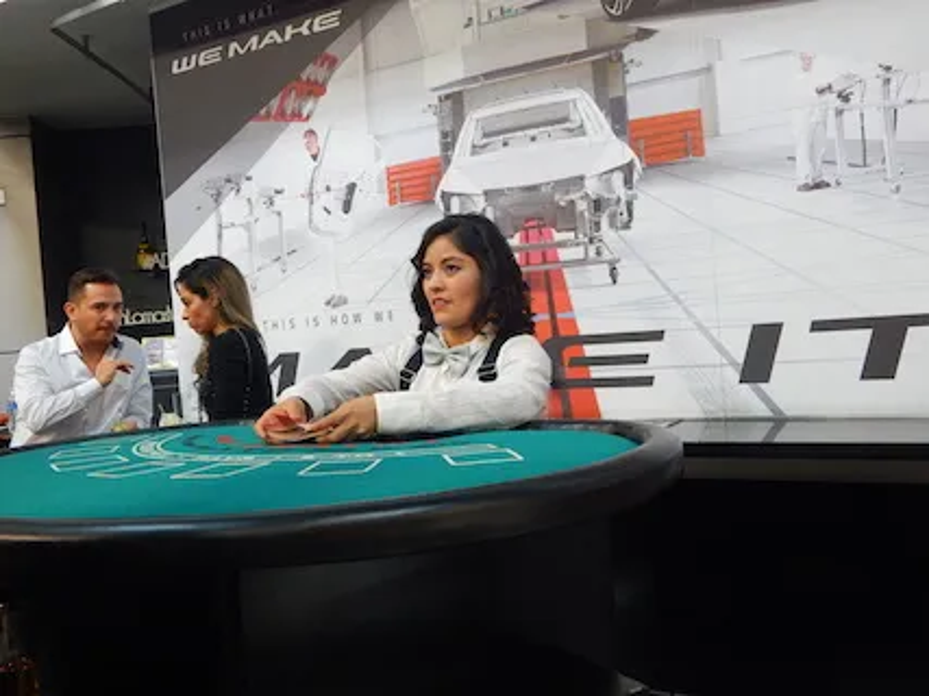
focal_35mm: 38
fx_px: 1020
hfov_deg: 49.0
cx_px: 464
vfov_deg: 37.7
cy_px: 348
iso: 400
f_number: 3.4
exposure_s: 1/30
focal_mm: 6.8
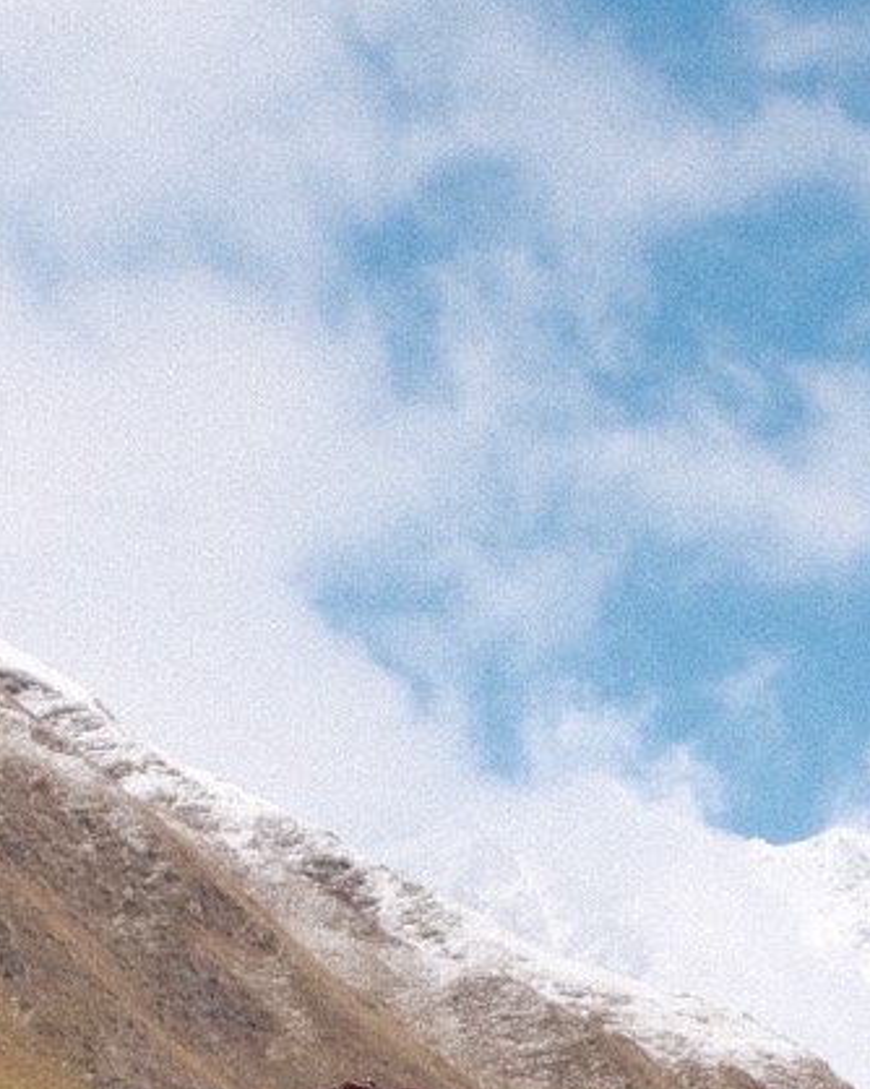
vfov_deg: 10.3
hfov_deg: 8.7
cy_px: 1910
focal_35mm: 178
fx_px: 5733
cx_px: 623
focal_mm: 22.3
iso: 320
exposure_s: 1/950
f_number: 6.4
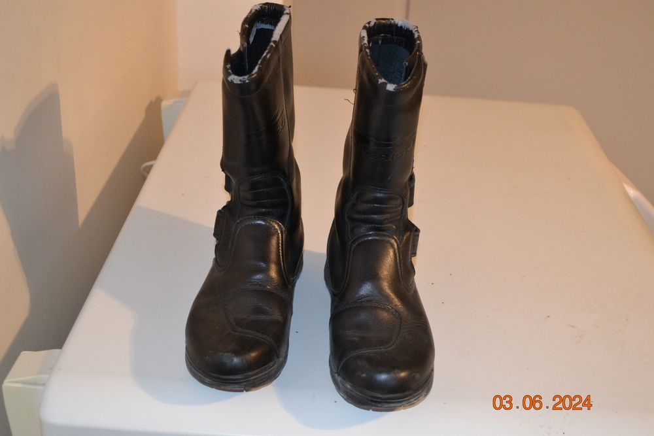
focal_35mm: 48
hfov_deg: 41.1
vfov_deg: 28.1
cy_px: 218
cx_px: 327
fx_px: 872
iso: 1800
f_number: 4.8
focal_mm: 32
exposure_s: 1/60
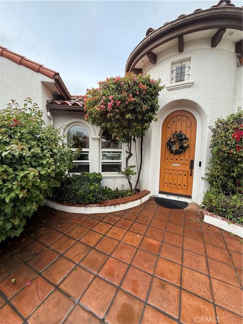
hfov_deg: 85.7
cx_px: 122
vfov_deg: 102.1
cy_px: 162
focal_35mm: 14
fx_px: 131
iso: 50
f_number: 2.2
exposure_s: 1/217
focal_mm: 2.22
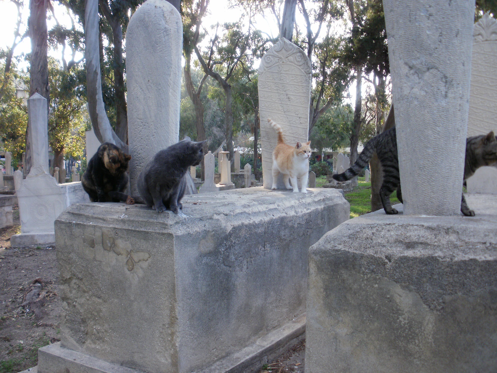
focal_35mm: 36
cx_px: 248
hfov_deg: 51.4
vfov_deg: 39.7
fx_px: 517
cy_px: 186
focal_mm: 6.3
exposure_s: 1/80
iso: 100
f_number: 3.5
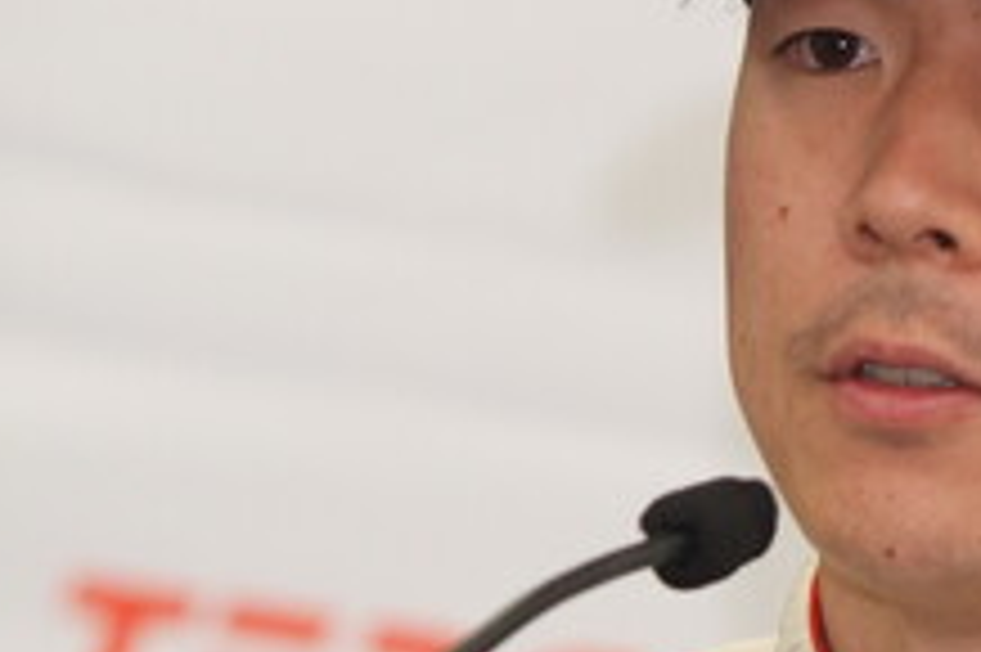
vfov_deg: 2.1
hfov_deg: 3.2
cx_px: 468
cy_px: 531
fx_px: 17535
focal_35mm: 644
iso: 200
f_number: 2.8
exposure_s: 1/60
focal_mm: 130
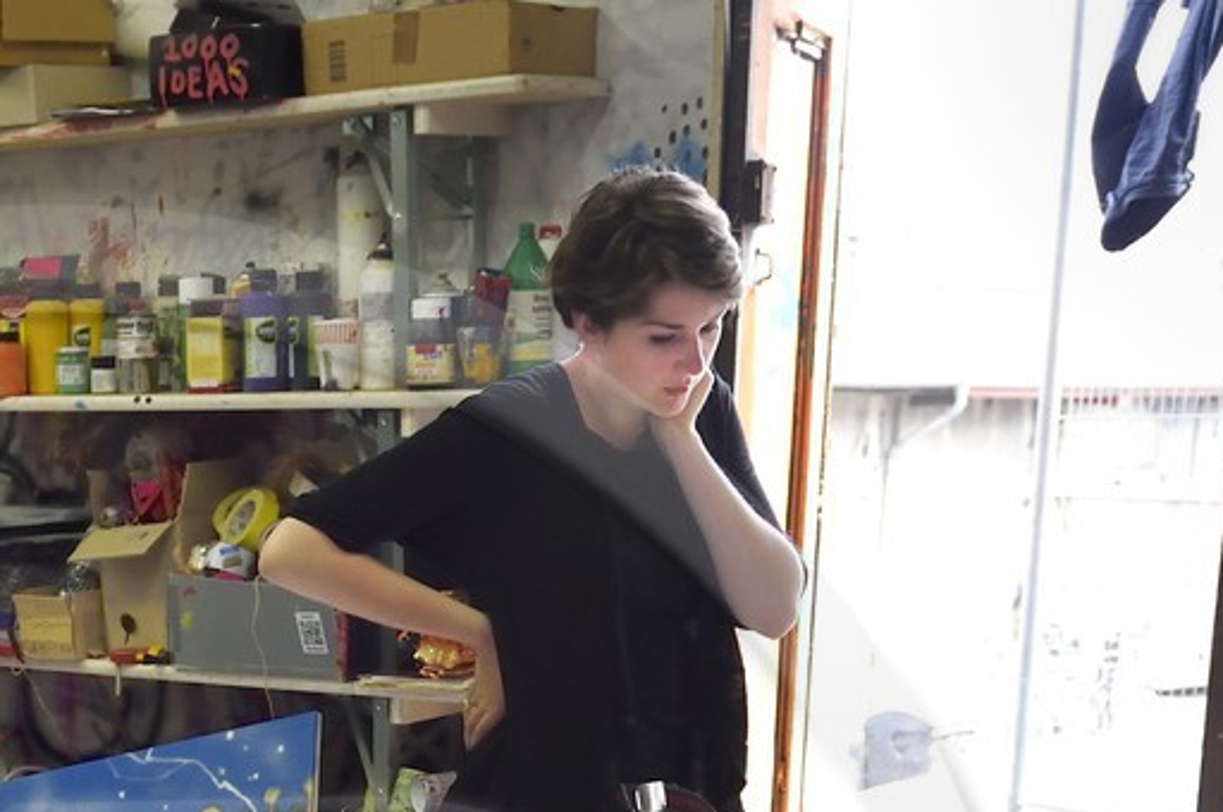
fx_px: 2545
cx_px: 53
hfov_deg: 25.9
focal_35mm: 75
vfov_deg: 16.6
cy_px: 1194
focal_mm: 24
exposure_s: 1/250
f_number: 4
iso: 1600
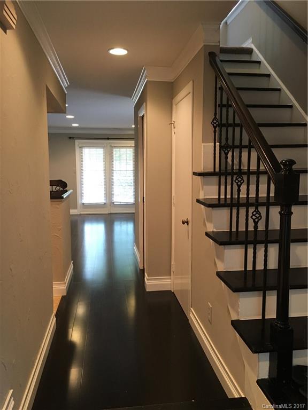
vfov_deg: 61.7
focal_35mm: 29
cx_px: 154
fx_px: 344
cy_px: 205
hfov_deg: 48.2
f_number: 2.2
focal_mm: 4.15
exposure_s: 1/30
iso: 125
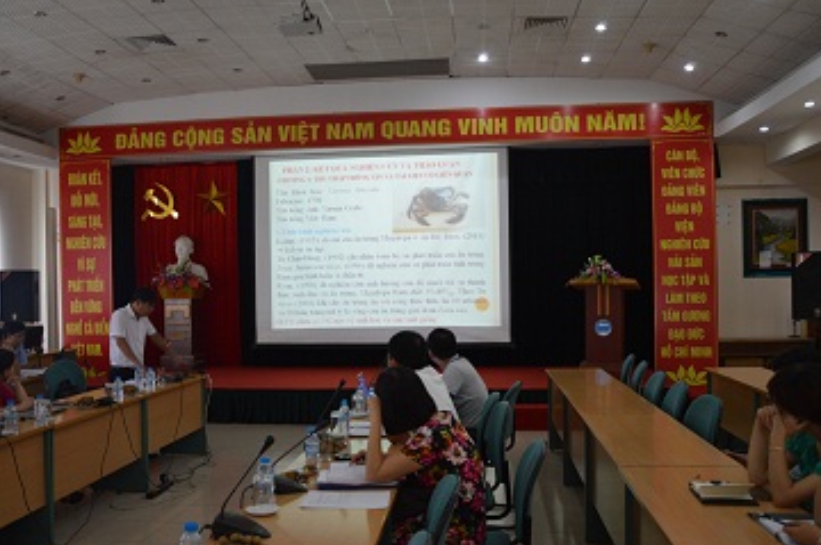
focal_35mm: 30
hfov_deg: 61.9
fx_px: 683
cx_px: 383
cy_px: 295
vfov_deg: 43.5
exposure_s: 1/20
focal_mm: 18
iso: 400
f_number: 3.5
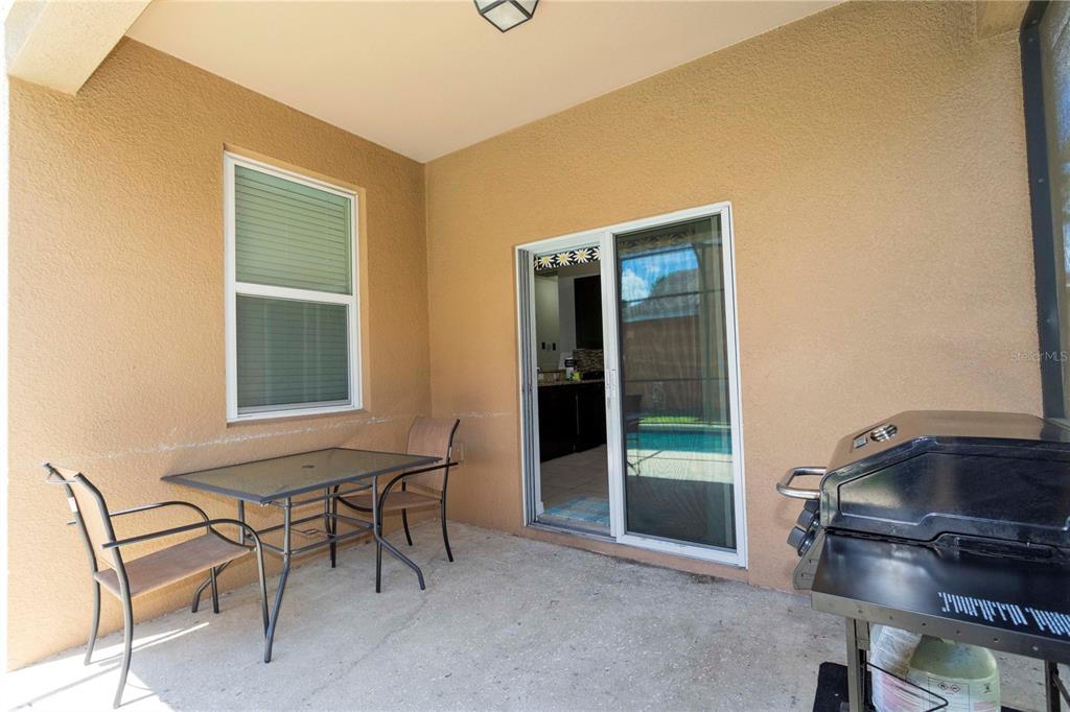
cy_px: 356
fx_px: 505
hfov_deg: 93.3
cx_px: 535
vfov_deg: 70.4
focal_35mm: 17
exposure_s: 1/125
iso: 1000
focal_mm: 17
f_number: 9
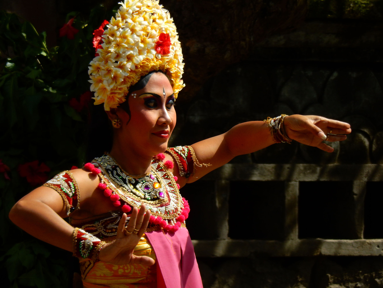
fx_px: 6085
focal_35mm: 550
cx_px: 192
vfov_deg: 2.7
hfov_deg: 3.6
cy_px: 144
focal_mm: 99
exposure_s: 1/500
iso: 125
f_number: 6.3
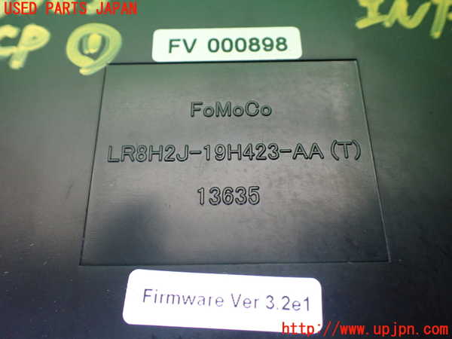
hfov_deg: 60.0
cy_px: 170
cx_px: 226
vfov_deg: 46.8
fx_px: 392
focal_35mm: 30
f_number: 2.3
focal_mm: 5.4
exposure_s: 1/80
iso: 800
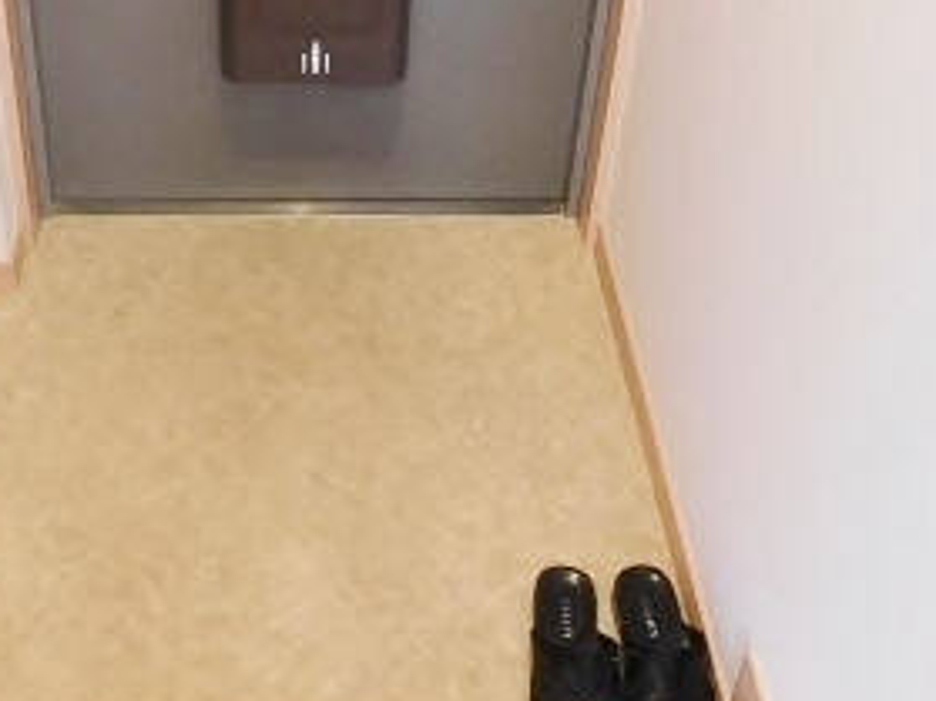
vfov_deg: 25.9
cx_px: 356
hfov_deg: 34.8
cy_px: 97
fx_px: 1487
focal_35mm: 55
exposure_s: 1/13
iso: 400
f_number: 3
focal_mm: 4.1
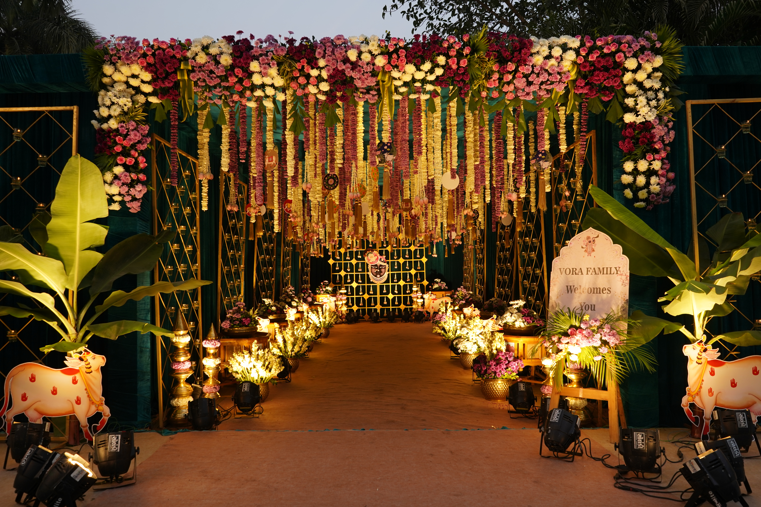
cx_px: 380
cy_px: 254
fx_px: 592
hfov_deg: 65.5
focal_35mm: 28
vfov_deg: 46.4
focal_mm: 28
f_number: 7.1
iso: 320
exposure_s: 1/100
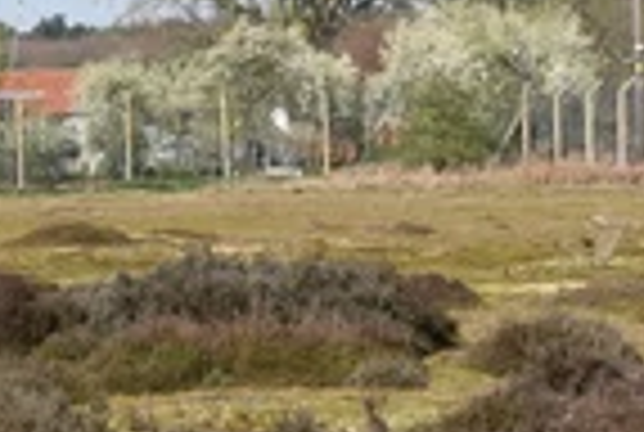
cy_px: 216
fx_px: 3782
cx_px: -360
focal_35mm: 211
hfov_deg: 9.4
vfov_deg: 6.5
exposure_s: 1/320
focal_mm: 42
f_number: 9
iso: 200
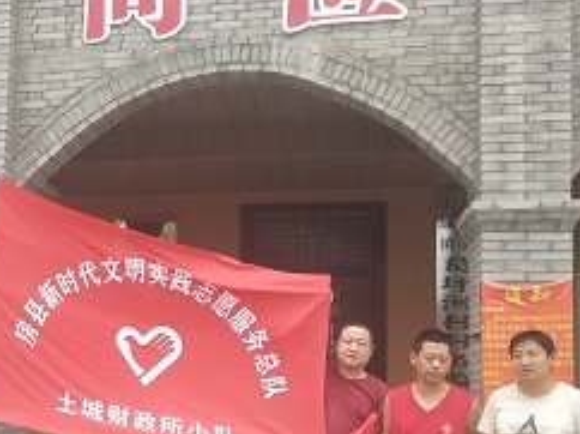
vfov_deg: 23.4
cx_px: 105
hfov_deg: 30.4
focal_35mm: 62
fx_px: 1038
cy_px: 311
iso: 50
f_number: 1.8
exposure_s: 1/721
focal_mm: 3.95
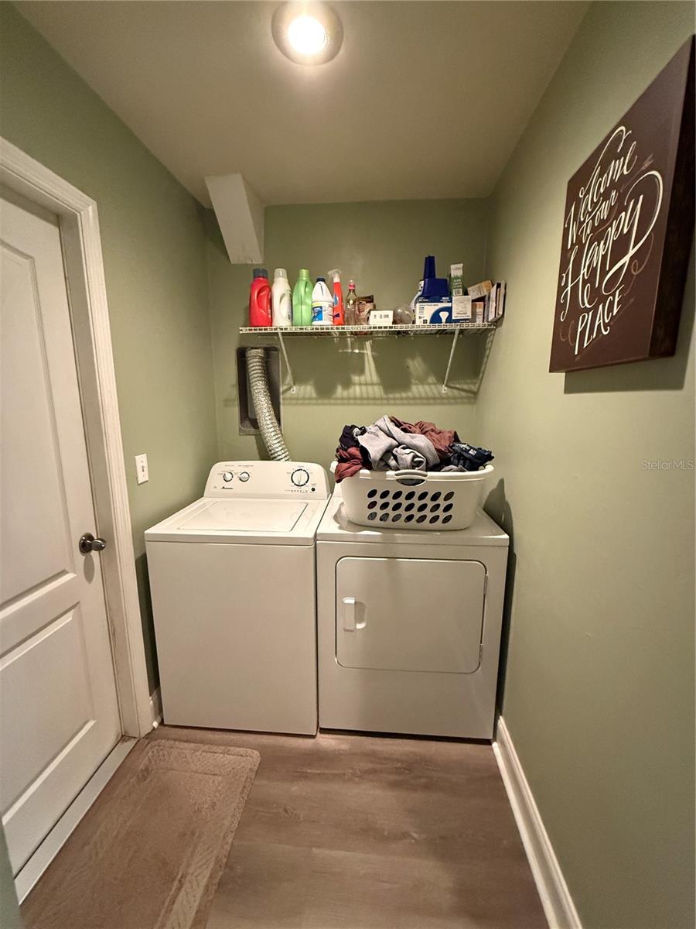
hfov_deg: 85.7
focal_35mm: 14
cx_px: 348
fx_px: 375
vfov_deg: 102.1
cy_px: 464
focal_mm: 2.22
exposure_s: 1/60
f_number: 2.2
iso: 1000
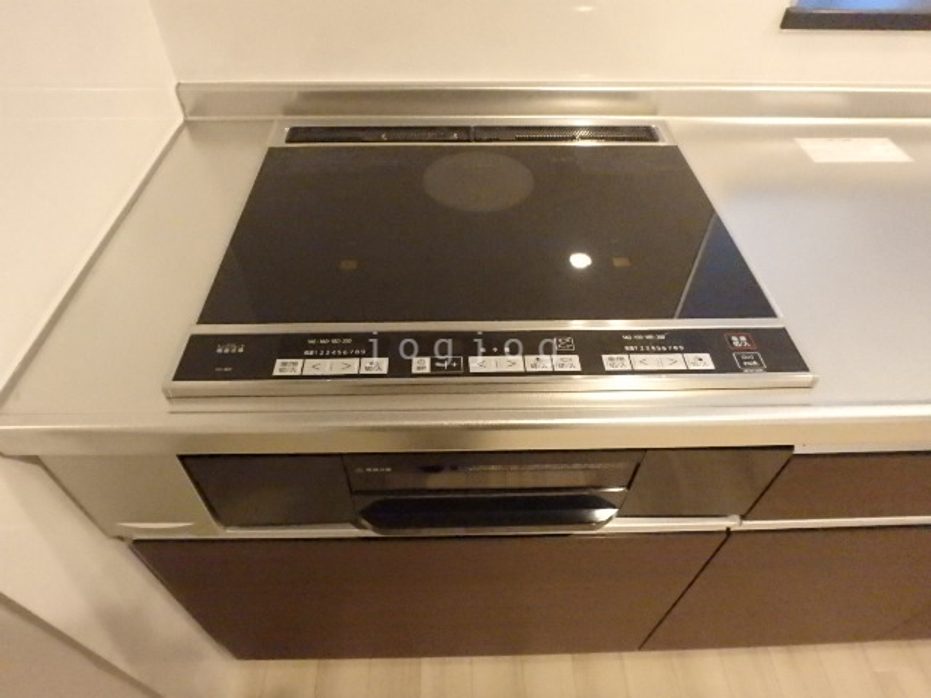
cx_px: 466
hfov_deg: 79.0
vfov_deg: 63.4
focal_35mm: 21
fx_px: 565
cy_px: 349
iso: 3200
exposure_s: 1/80
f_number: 3.5
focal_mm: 3.7
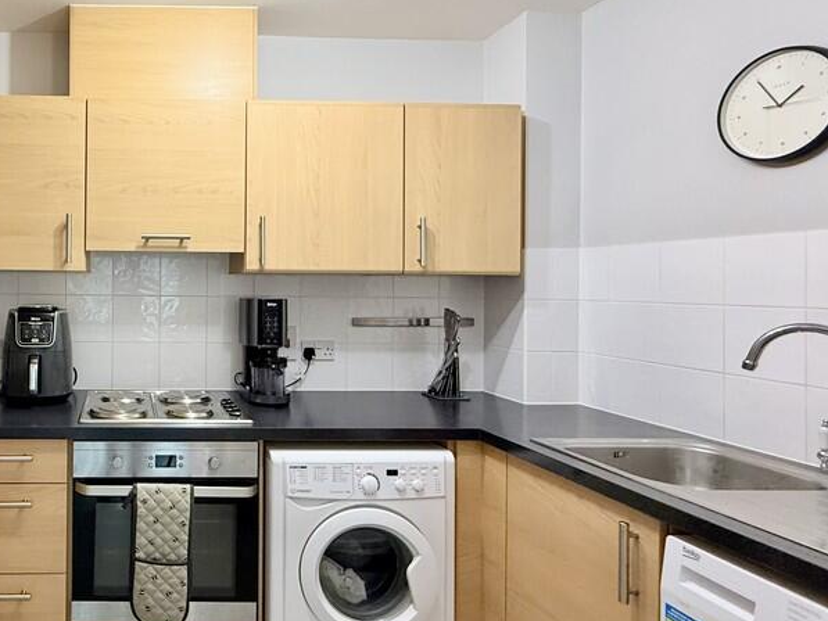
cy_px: 280
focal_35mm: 24
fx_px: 574
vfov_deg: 56.7
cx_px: 141
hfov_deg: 63.9
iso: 250
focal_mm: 2.22
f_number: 2.2
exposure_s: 1/50
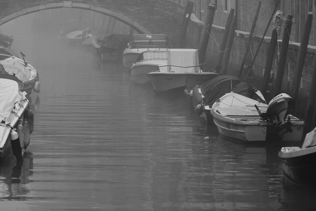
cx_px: 40
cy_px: 53
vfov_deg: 4.6
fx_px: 2607
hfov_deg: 6.9
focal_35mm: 297
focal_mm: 105
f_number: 2.8
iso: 100
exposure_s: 1/50
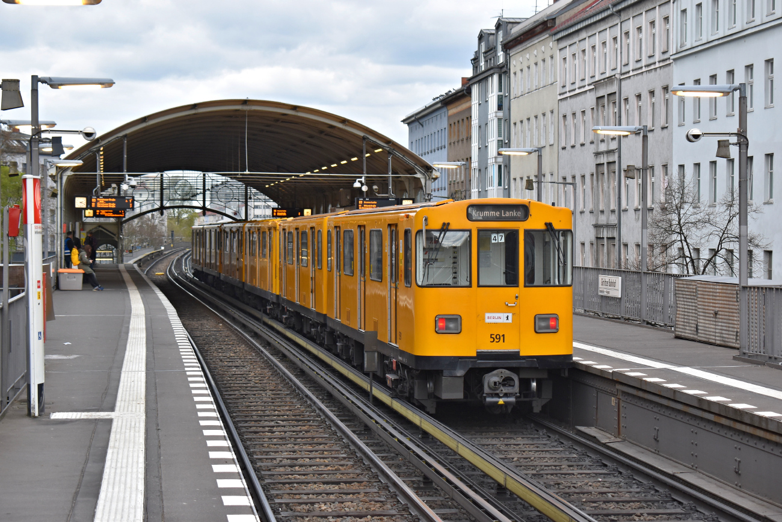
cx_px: 391
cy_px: 261
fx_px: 1792
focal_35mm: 82
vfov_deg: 16.6
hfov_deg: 24.6
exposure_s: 1/160
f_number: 6.3
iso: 400
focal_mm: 55
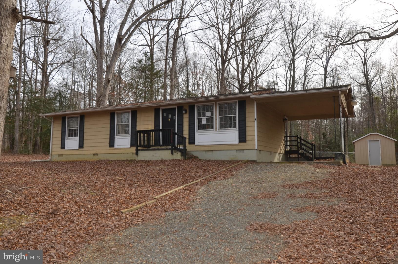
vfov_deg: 43.4
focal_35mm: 30
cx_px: 199
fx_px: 331
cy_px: 132
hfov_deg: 62.0
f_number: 6.3
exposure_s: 1/160
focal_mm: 20
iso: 100
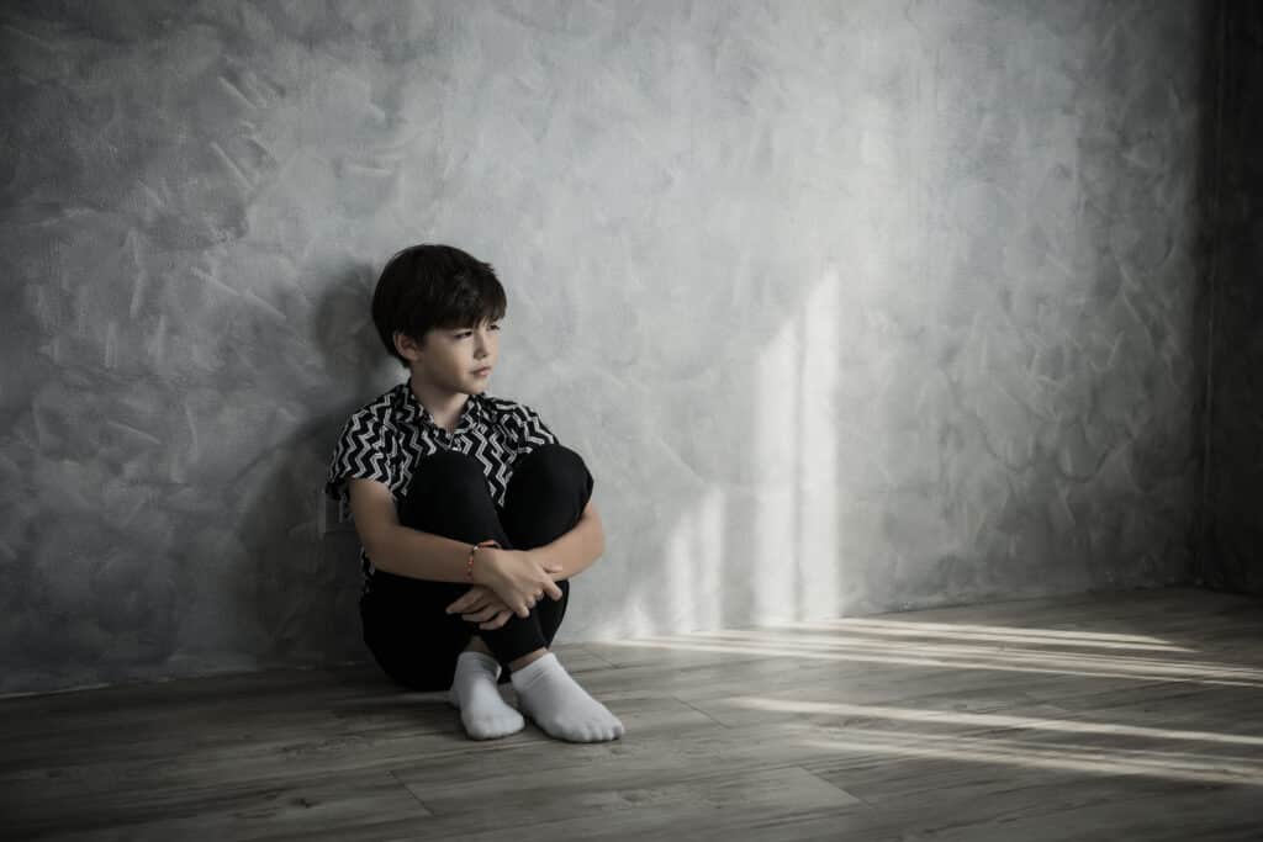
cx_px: 632
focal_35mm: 50
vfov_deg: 27.0
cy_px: 421
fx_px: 1754
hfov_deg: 39.6
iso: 400
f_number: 4
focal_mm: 50
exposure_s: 1/200
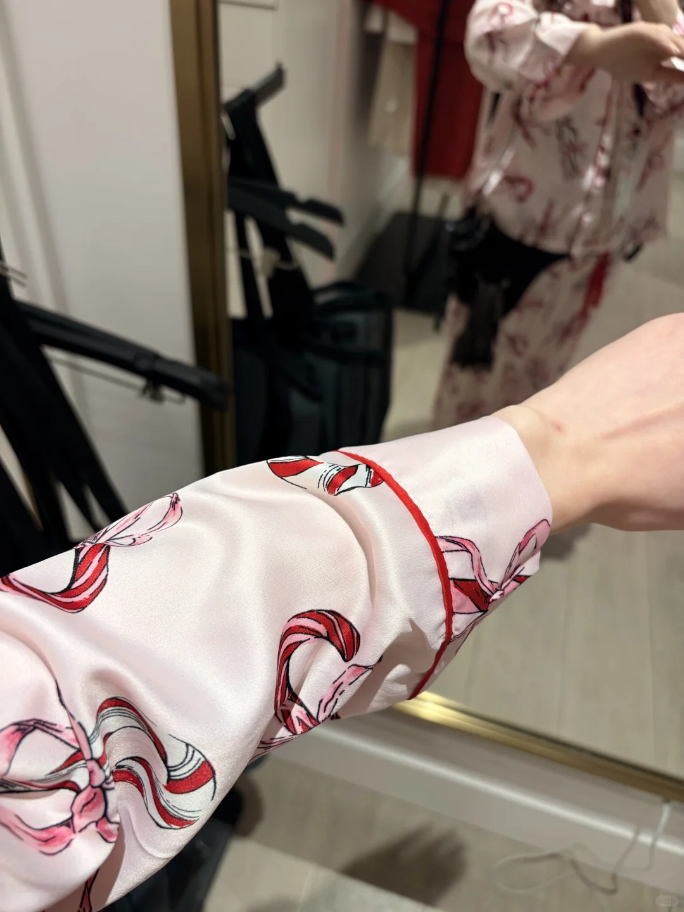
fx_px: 685
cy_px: 456
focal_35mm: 26
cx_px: 342
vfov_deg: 67.3
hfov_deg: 53.1
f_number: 1.6
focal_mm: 5.96
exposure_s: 1/100
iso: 50
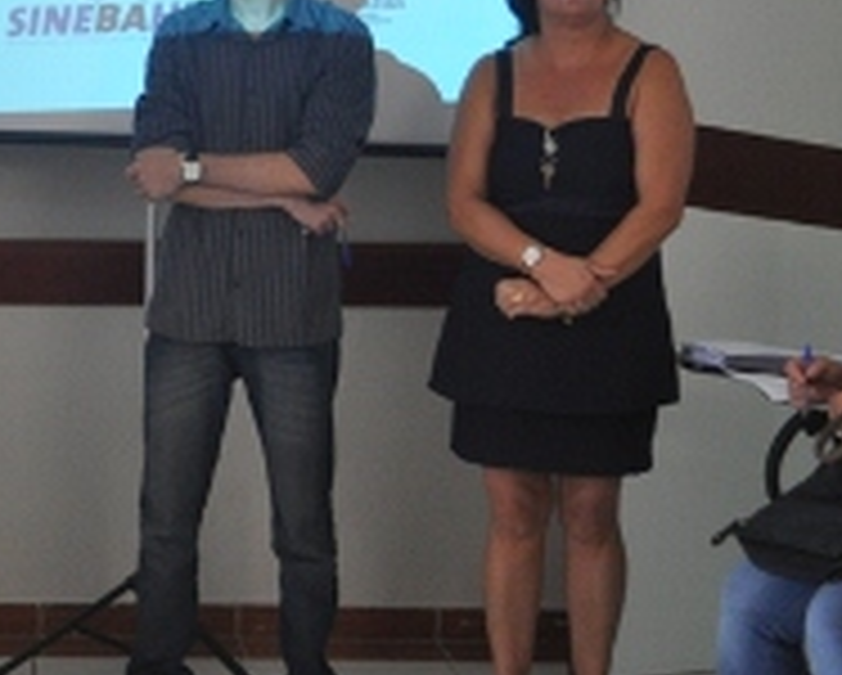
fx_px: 3255
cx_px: -171
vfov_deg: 11.8
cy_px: 315
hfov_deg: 14.3
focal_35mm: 130
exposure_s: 1/50
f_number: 4.5
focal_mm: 29
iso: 800
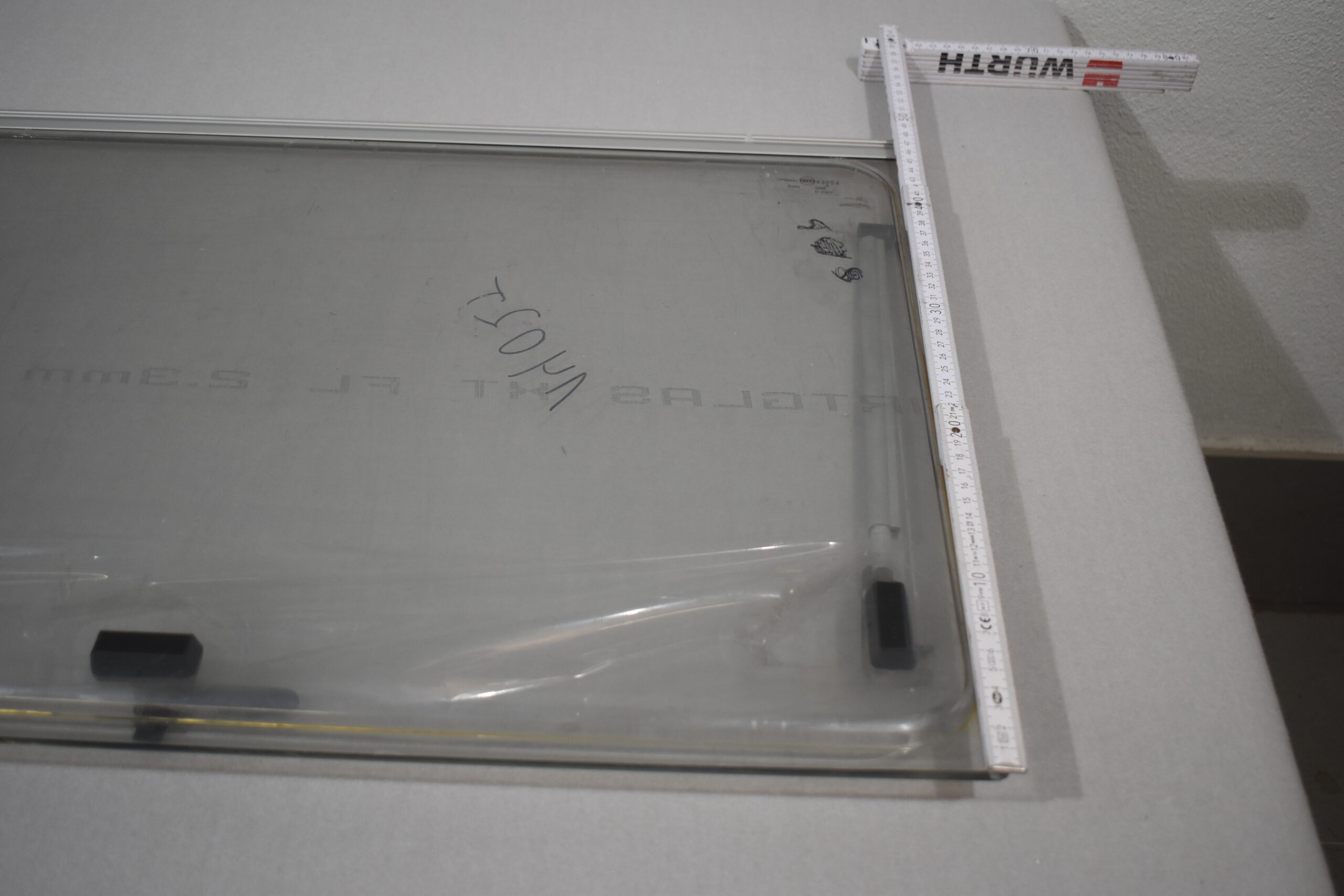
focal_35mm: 39
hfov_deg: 49.6
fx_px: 1456
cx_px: 672
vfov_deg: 34.2
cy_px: 448
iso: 560
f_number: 4
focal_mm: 26
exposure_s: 1/250
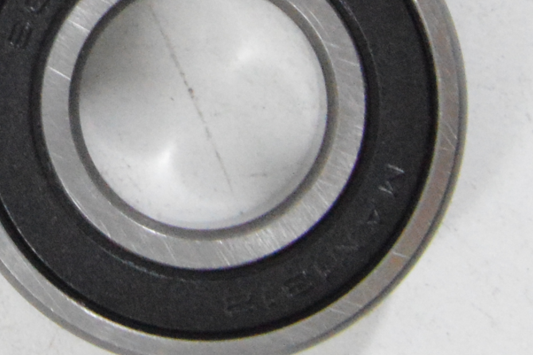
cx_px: -306
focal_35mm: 437
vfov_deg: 3.1
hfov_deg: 4.7
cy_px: -315
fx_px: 6469
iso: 3200
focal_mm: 45
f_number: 8
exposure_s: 1/100
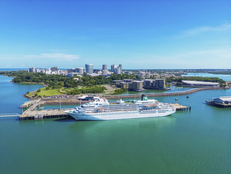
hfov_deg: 71.6
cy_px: 87
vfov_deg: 56.8
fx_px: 160
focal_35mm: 24
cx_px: 116
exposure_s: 1/2500
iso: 130
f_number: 1.7
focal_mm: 6.72
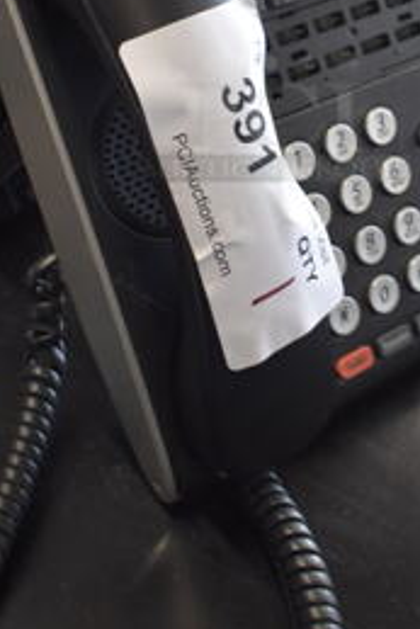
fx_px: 1117
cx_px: 269
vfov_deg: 30.6
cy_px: 115
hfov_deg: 21.2
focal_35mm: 64
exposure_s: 1/60
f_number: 4
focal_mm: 23
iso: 1100
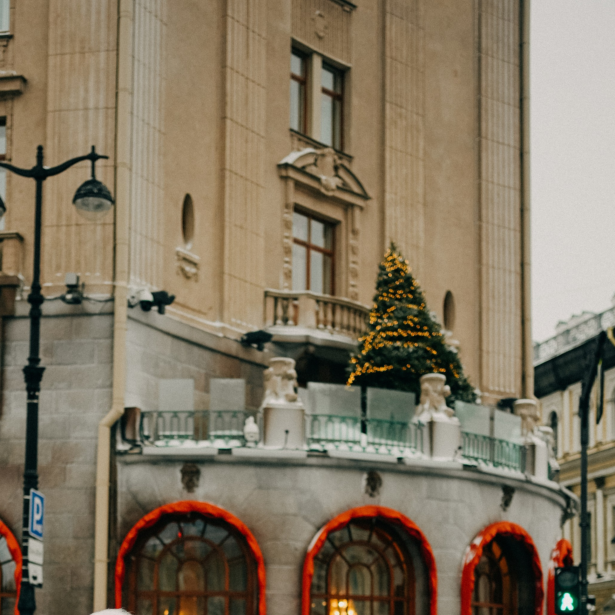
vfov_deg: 27.7
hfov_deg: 29.0
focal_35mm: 59
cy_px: 589
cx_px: 236
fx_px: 1186
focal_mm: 35
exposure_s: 1/500
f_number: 2
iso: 250
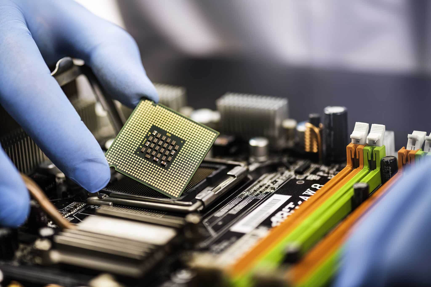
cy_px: 144
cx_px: 216
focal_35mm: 105
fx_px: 1257
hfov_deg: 19.5
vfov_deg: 13.0
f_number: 3
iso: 100
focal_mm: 105
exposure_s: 1/100
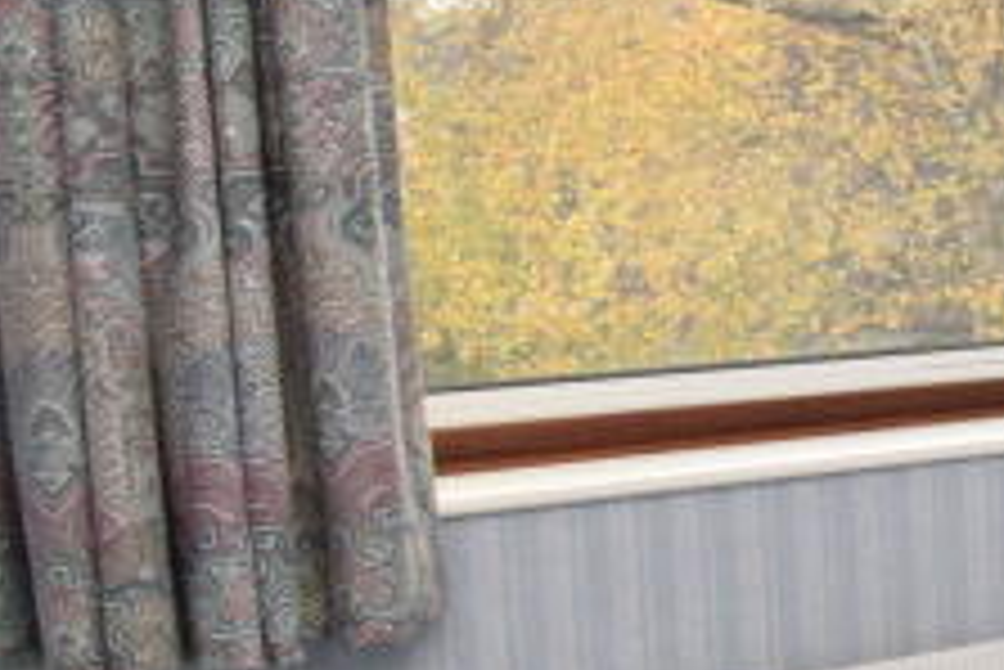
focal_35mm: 69
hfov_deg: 19.3
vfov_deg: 19.7
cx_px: 1940
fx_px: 1926
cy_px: 396
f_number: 11
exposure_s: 1/200
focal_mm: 10
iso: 1600
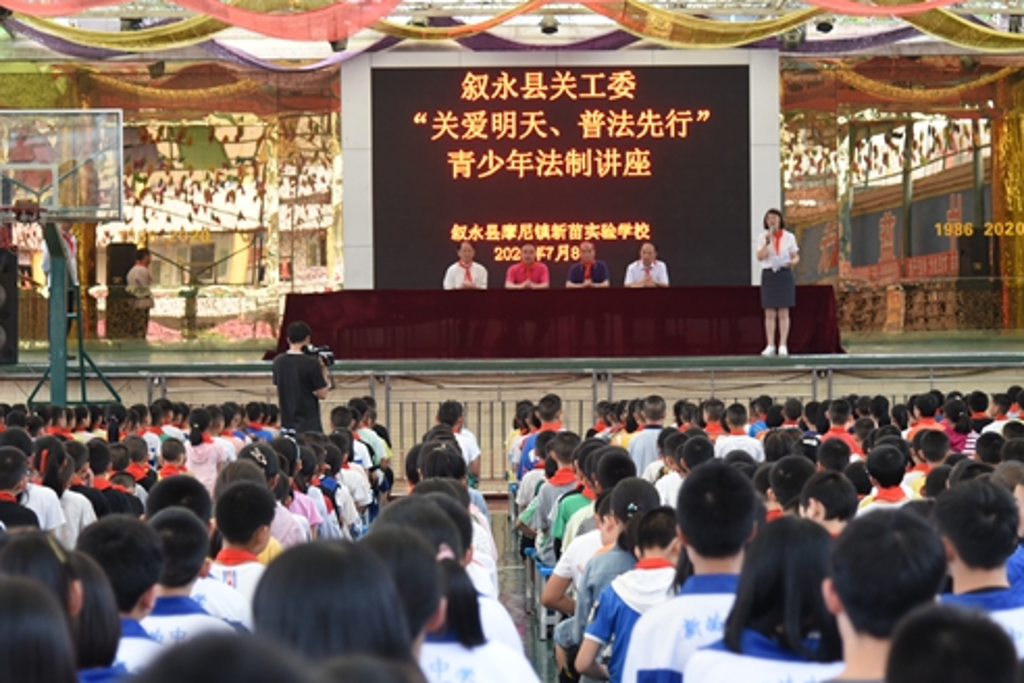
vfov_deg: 15.0
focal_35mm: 91
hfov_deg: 22.4
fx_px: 2588
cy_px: 297
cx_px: 539
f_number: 4
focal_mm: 70
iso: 800
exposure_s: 1/80
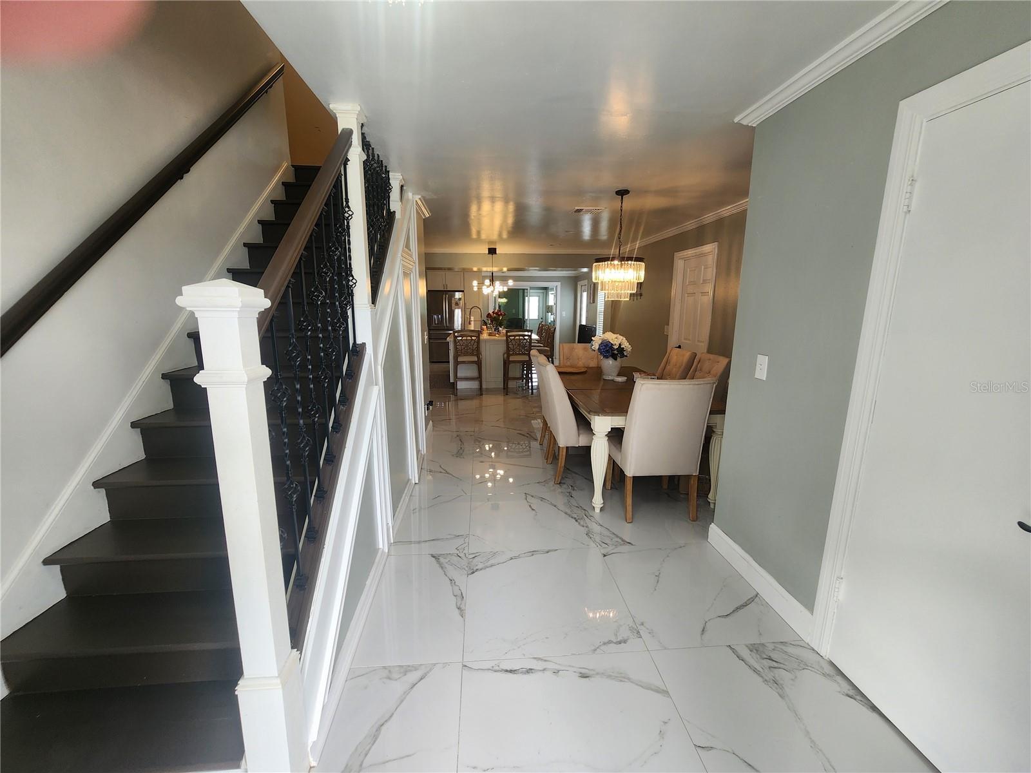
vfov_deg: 89.9
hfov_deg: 106.2
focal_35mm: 13
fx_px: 387
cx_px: 516
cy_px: 386
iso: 100
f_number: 2.2
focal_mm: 2.2
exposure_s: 1/60
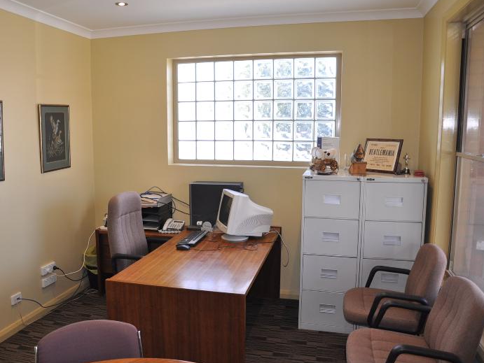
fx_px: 420
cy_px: 182
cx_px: 213
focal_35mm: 30
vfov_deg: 46.8
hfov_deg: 59.8
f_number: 3.5
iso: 450
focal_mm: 18
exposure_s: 1/125
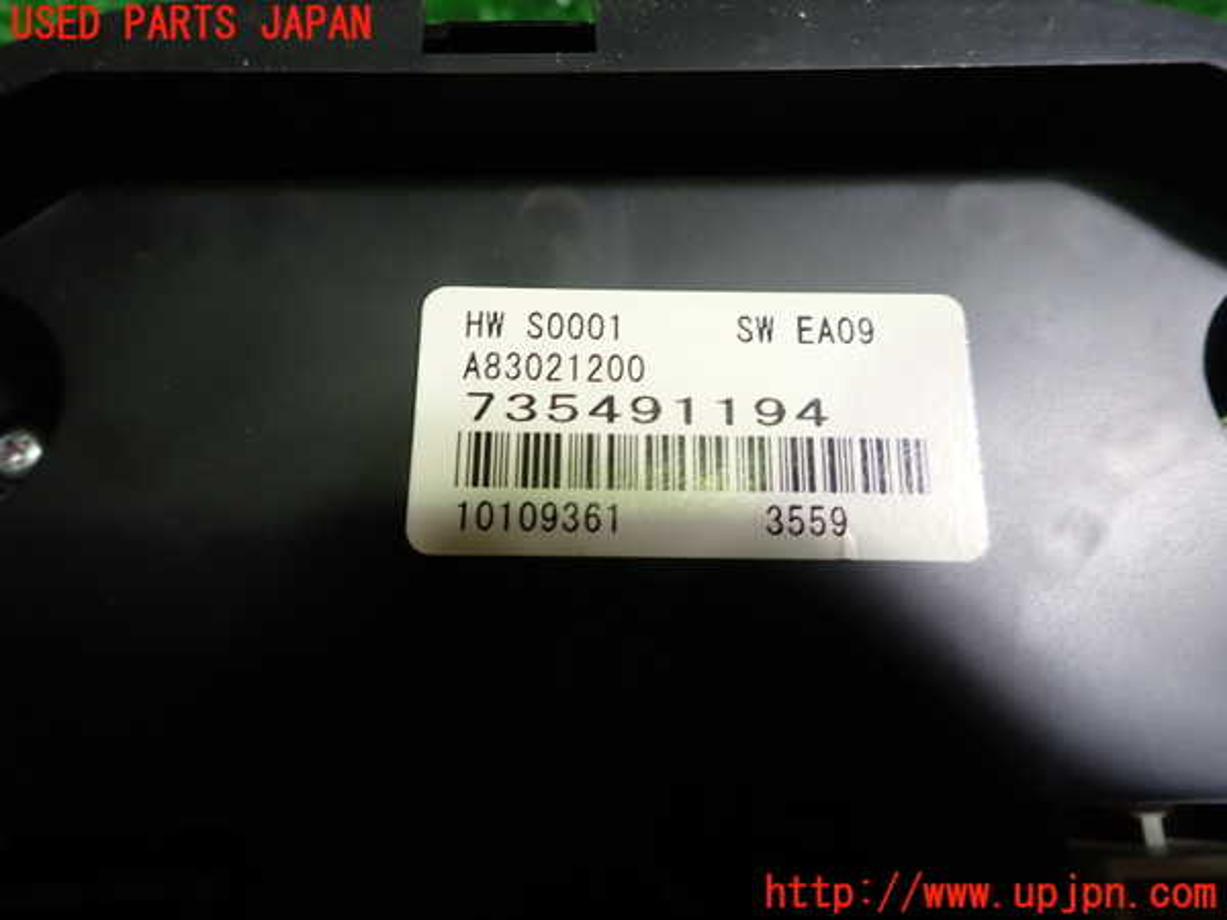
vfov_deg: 54.9
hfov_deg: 69.4
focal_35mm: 25
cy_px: 460
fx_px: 886
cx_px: 614
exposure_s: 1/60
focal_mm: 4.5
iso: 200
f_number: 2
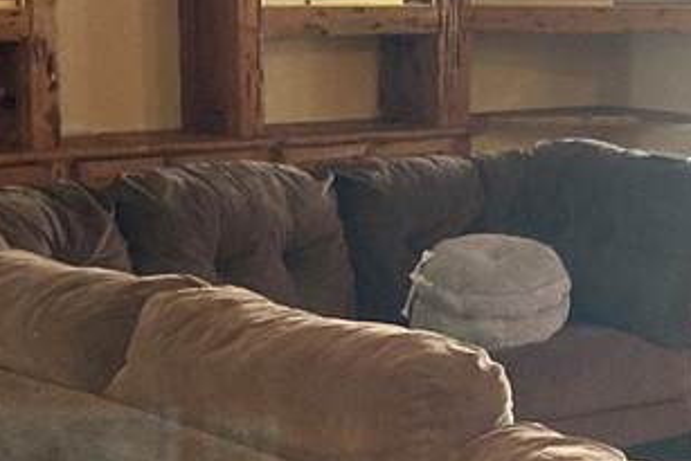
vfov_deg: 14.1
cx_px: 556
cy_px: 250
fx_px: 1863
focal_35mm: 97
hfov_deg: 20.8
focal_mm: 3.99
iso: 400
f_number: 1.8
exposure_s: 1/40
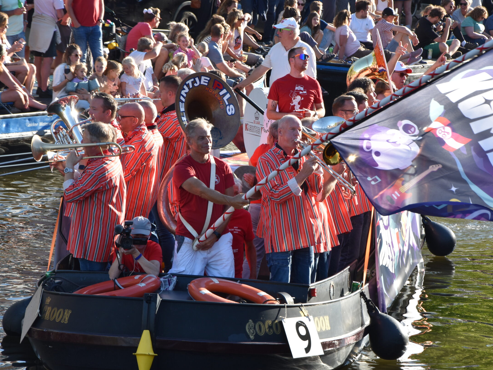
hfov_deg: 11.0
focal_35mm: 180
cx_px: 266
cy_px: 184
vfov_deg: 8.3
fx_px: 2557
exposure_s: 1/250
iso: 250
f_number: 8
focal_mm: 105
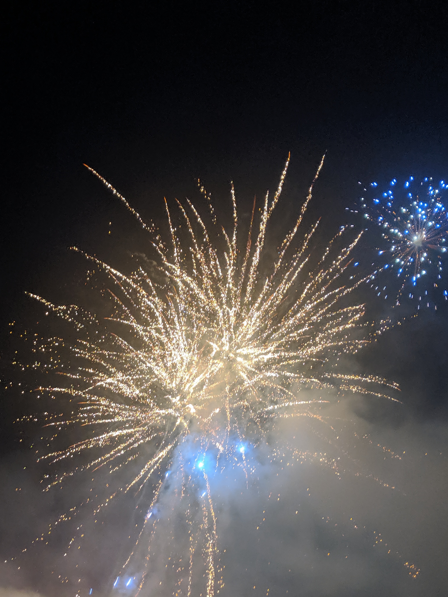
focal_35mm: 38
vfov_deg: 48.1
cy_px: 403
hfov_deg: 37.5
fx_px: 656
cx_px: 174
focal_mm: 4.44
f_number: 1.8
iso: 258
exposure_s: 1/40.1
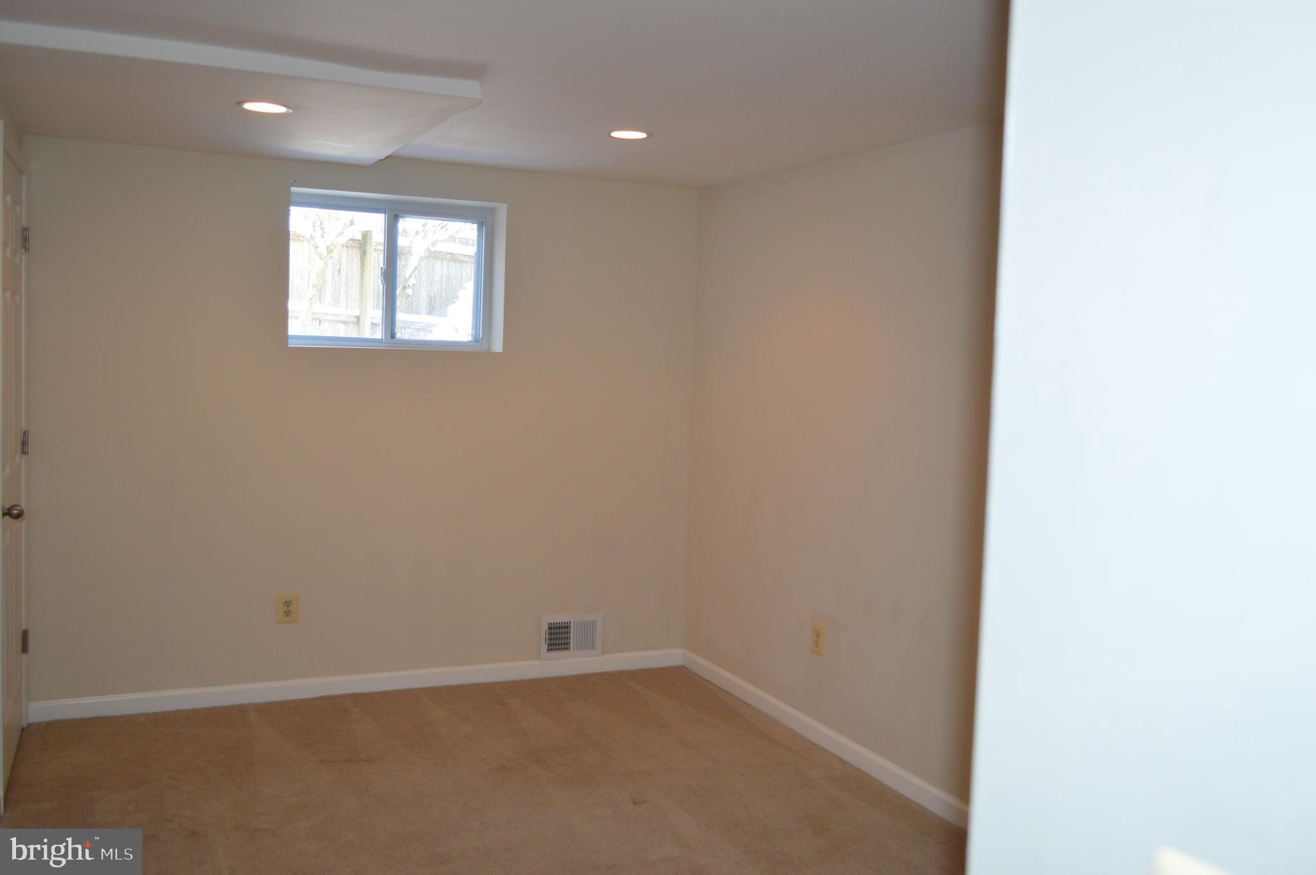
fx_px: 1205
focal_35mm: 33
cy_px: 438
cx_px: 658
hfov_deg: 57.3
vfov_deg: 39.9
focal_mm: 22
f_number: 3.8
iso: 400
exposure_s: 1/60
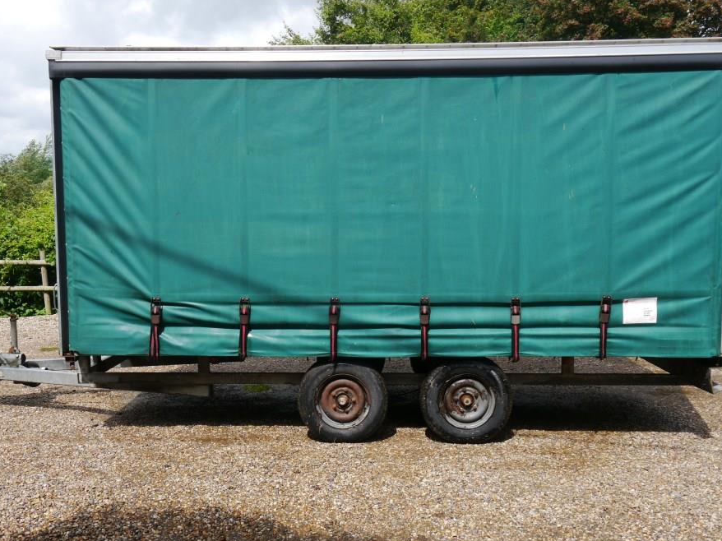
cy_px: 288
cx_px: 352
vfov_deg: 40.7
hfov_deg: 52.6
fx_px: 730
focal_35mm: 35
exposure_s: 1/400
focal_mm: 15
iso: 160
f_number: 7.1
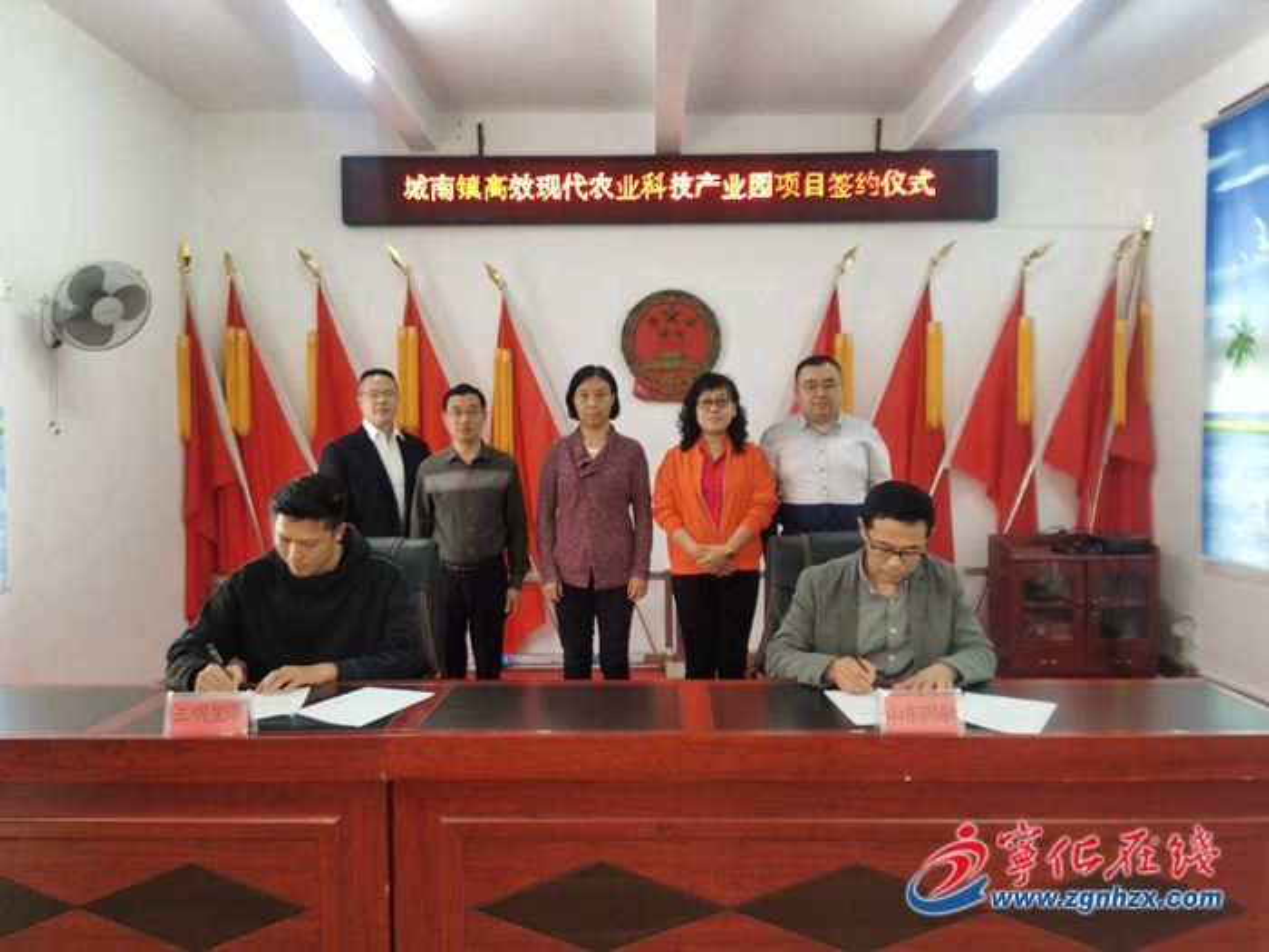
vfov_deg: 51.4
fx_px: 990
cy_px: 476
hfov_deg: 65.3
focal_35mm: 27
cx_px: 634
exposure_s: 1/50
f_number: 1.6
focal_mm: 5.56
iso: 200
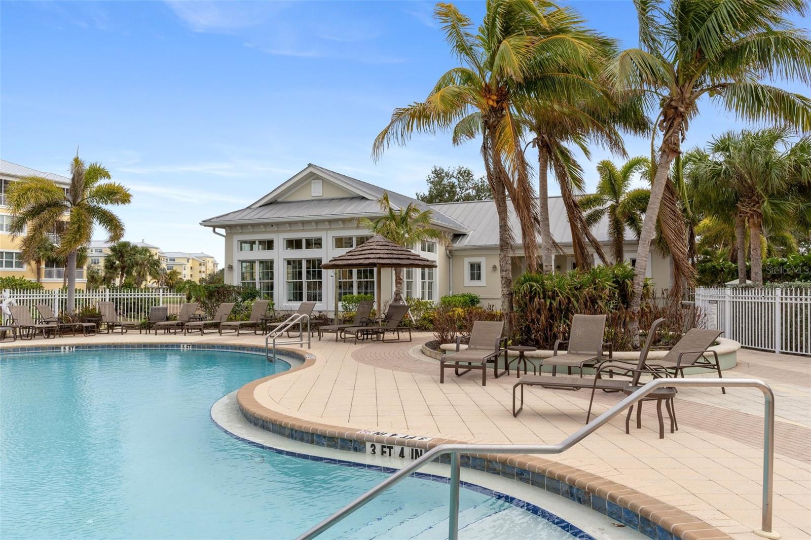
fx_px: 608
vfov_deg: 47.9
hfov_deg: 67.4
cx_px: 406
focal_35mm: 27
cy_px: 270
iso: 100
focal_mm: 18
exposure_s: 1/250
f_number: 8
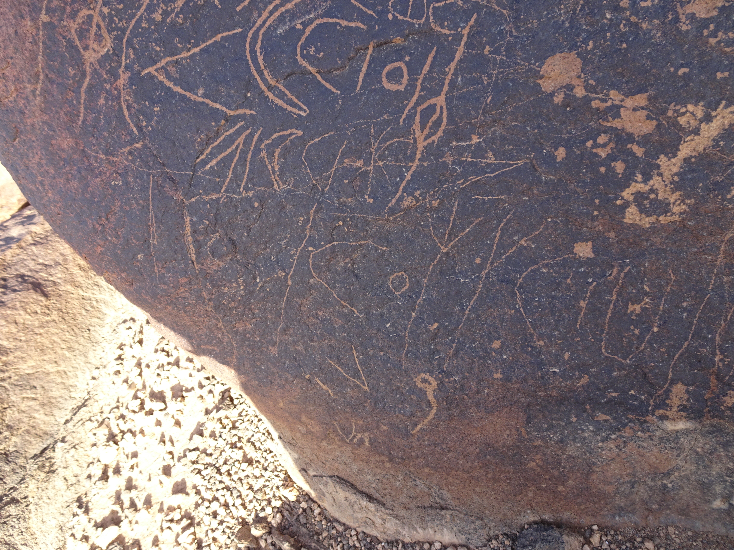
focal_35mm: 24
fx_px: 509
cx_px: 367
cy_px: 275
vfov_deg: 56.8
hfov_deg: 71.6
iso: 80
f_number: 3.5
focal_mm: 4.1
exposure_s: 1/125
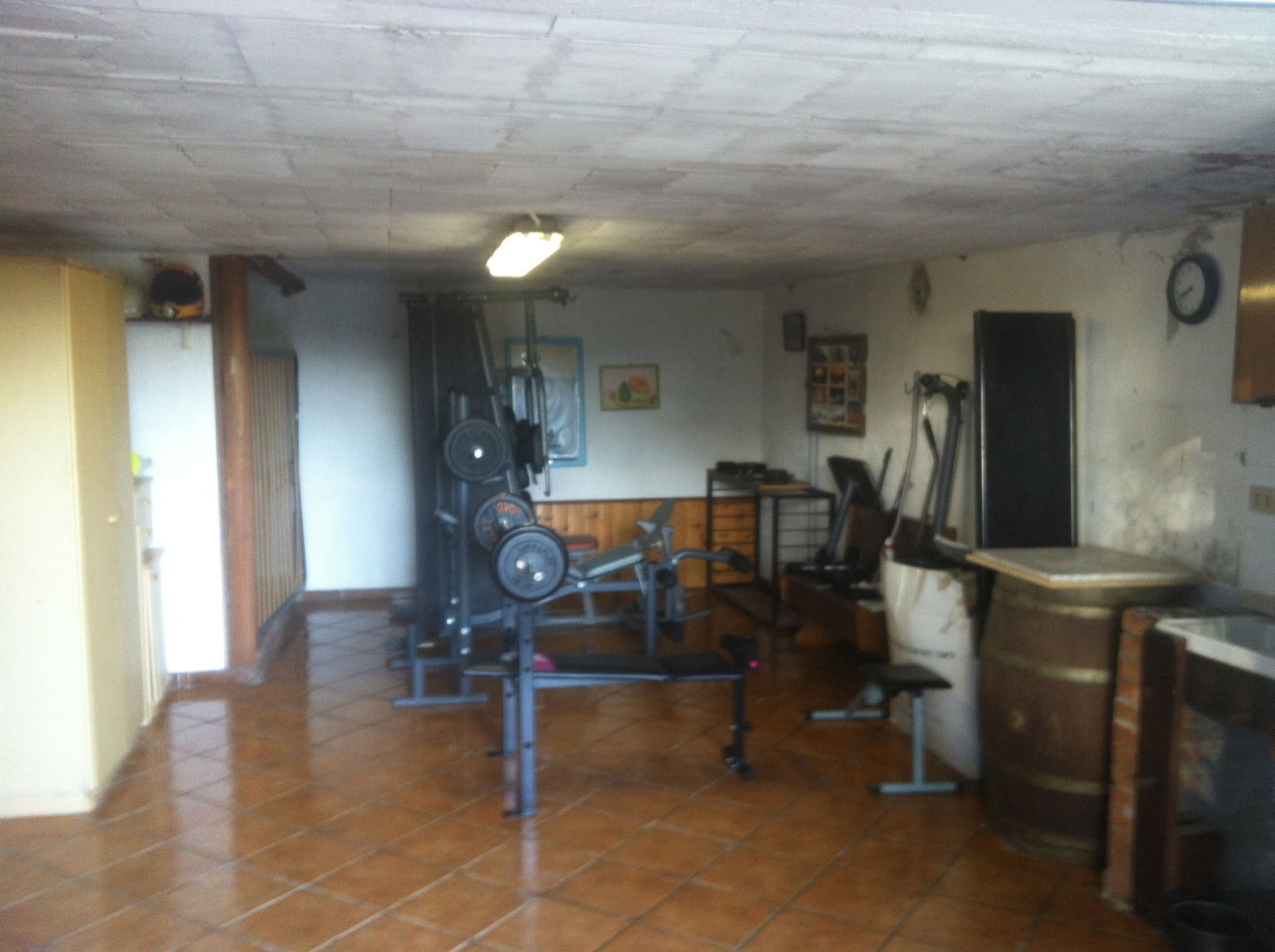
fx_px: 1287
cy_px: 476
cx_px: 638
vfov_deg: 40.6
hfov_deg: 52.7
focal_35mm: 35
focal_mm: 3.85
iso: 125
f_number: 2.8
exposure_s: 1/15
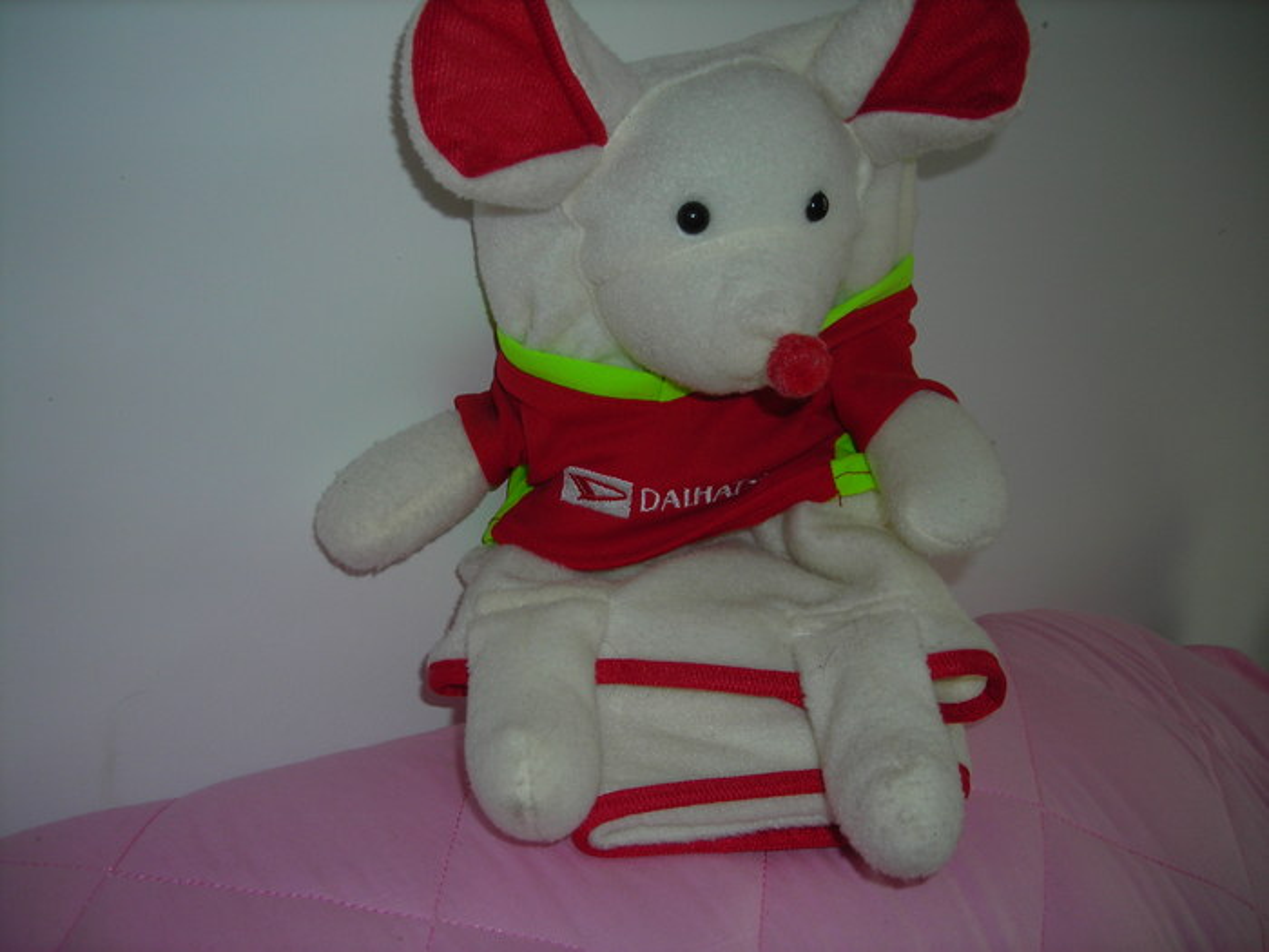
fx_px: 1393
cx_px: 634
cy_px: 476
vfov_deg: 37.7
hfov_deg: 49.0
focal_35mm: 38
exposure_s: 1/60.1
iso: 50
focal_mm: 6.3
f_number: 3.2
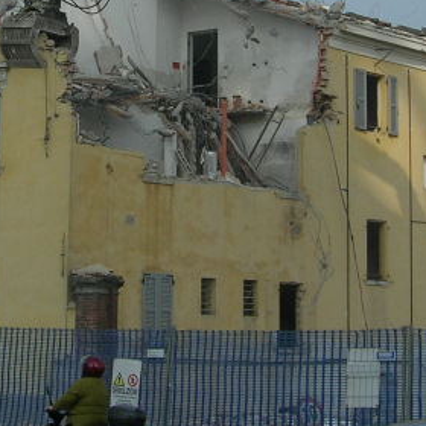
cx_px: 154
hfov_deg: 14.2
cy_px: -11
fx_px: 1713
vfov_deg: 13.9
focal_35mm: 123
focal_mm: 7.8
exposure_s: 1/687
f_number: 4.8
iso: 64
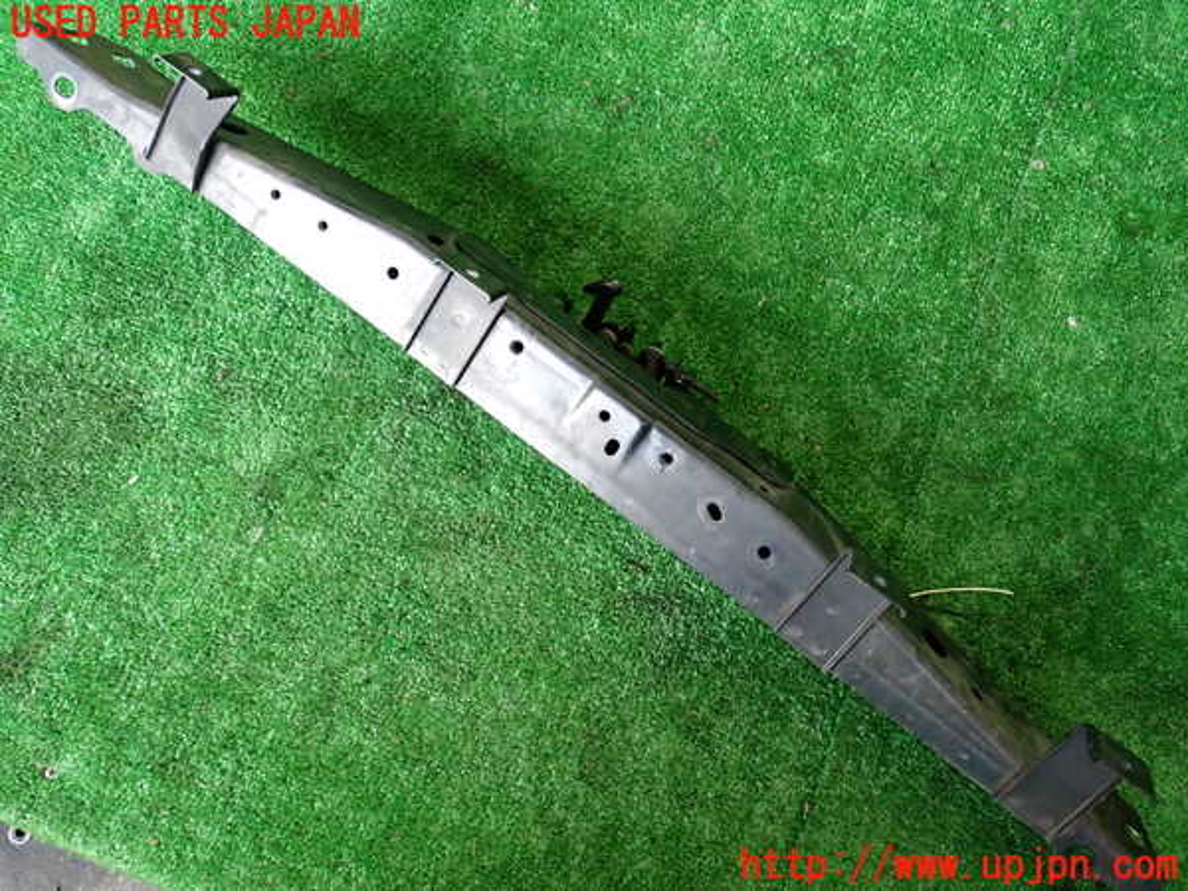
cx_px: 594
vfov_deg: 46.8
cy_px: 446
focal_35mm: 30
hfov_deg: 60.0
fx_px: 1030
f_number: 2.3
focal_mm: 5.4
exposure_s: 1/30
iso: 640
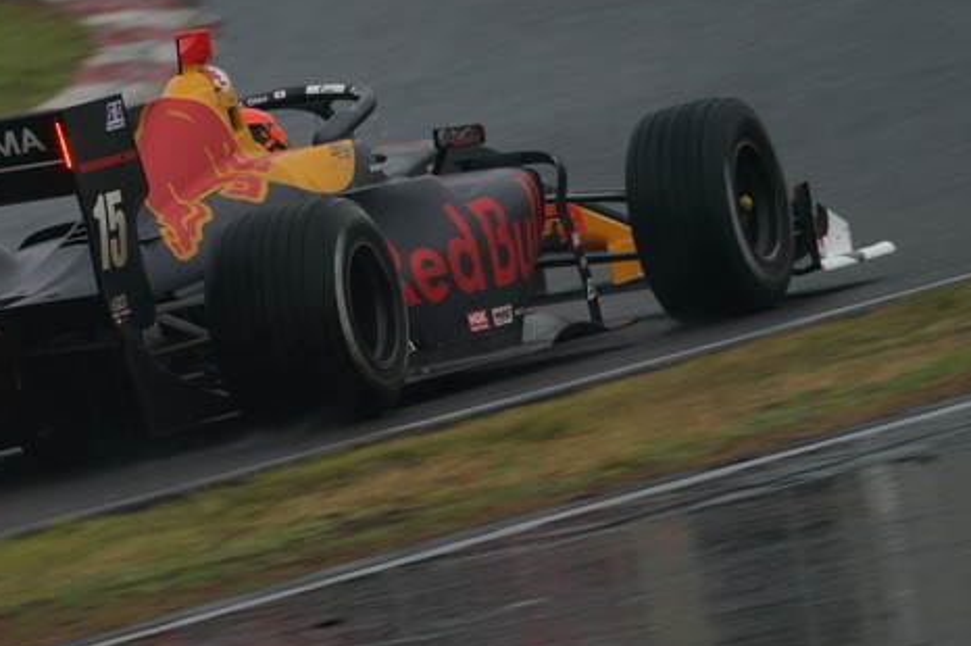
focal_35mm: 928
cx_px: 338
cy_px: 373
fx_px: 25012
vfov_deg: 1.5
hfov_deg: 2.2
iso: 320
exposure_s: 1/200
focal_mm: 600
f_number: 14
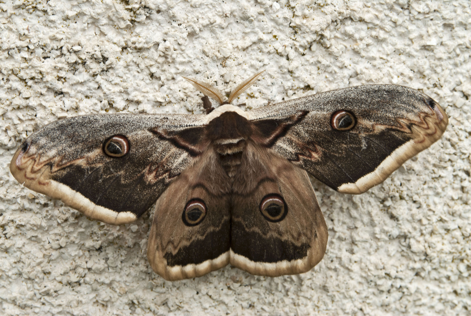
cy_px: 158
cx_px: 236
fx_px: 1297
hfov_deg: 20.6
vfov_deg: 13.9
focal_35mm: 99
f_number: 9
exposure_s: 1/160
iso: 200
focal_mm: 66
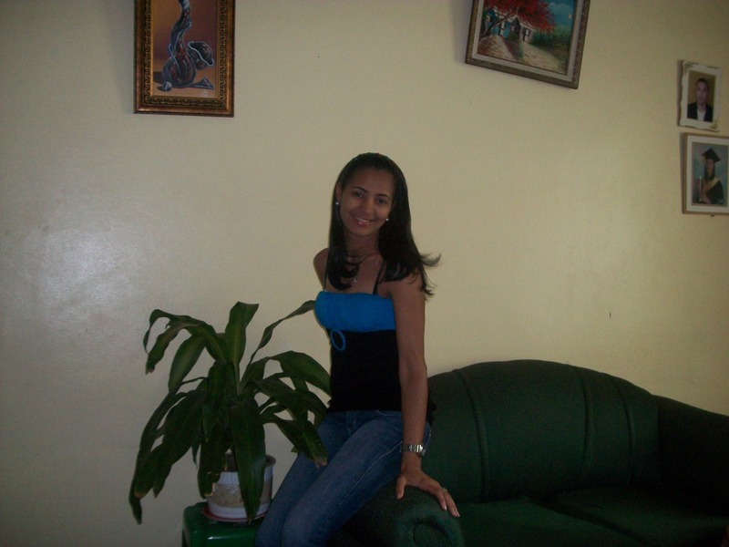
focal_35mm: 32
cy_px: 274
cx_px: 364
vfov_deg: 44.2
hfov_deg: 56.8
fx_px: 674
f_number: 2.9
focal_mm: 5.7
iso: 160
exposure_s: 1/60
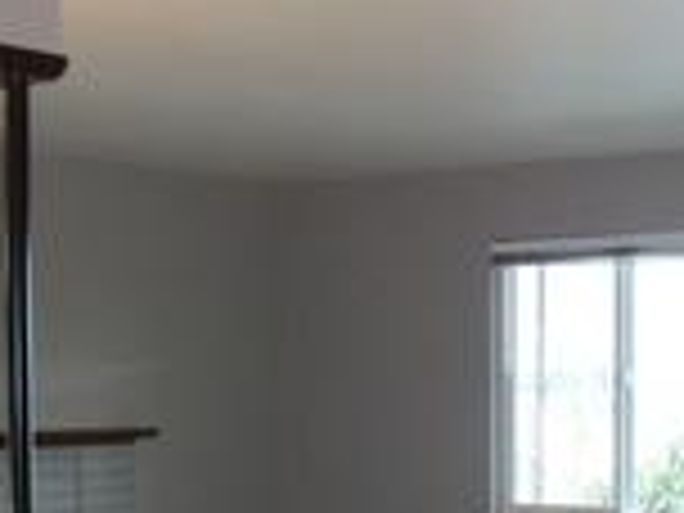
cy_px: 549
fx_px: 1660
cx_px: 531
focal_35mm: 84
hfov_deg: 23.0
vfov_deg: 17.1
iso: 160
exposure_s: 1/30
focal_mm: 5.7
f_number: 2.9
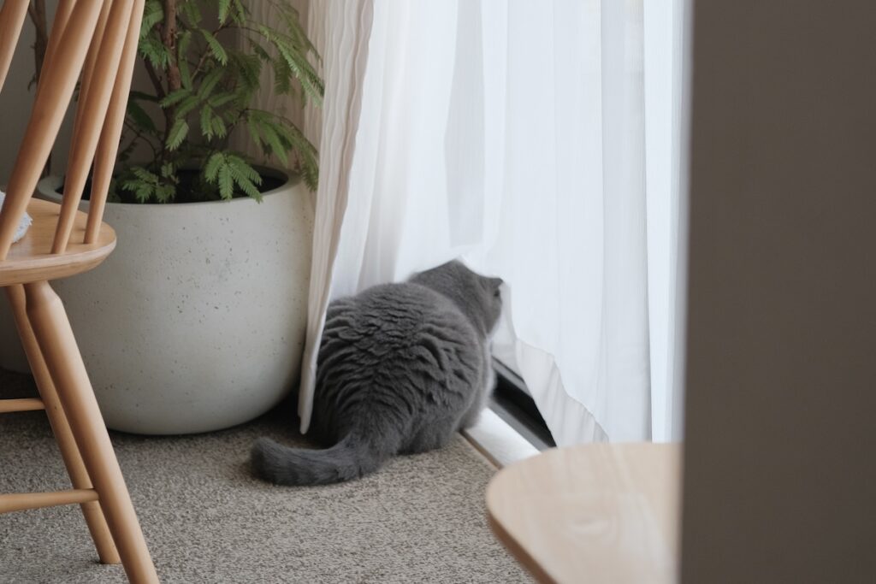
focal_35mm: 53
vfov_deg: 25.5
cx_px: 438
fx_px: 1290
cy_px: 292
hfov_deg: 37.5
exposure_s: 1/100
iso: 320
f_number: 3.2
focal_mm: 35
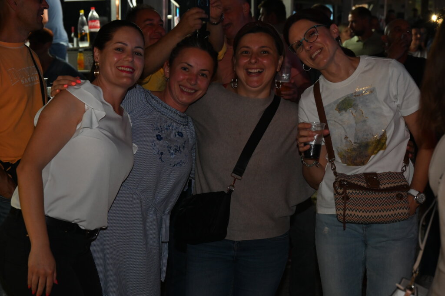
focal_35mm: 70
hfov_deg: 28.9
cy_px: 148
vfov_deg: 19.4
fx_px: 865
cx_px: 222
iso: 3600
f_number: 6
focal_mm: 70
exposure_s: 1/80
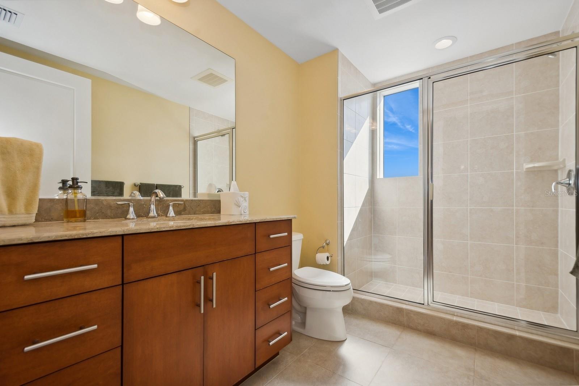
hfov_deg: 100.4
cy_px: 193
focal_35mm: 15
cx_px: 290
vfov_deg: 77.3
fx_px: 241
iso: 200
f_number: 8
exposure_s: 1/40
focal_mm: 10
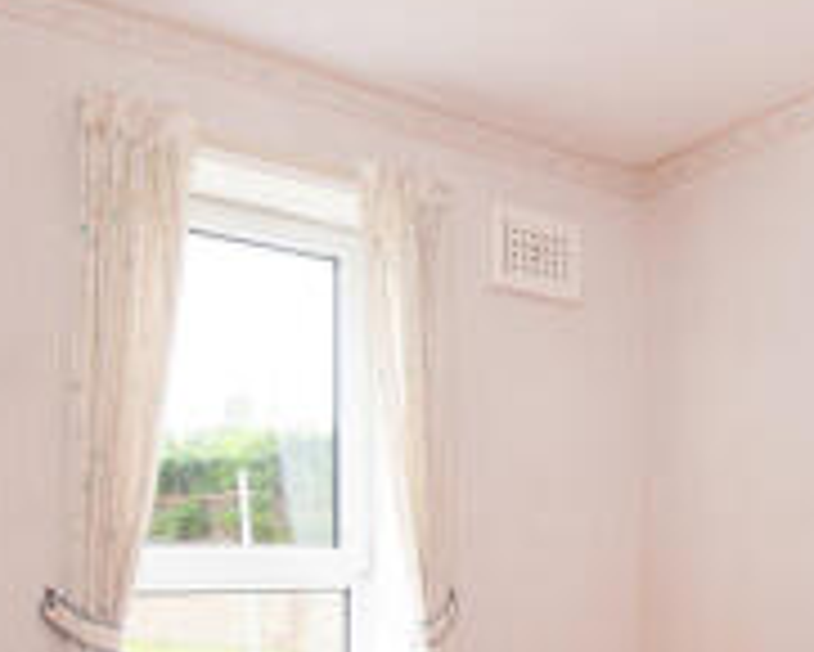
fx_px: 892
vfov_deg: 38.9
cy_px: 506
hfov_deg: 48.3
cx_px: 540
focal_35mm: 37
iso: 320
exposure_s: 1/20
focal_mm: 10
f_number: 8
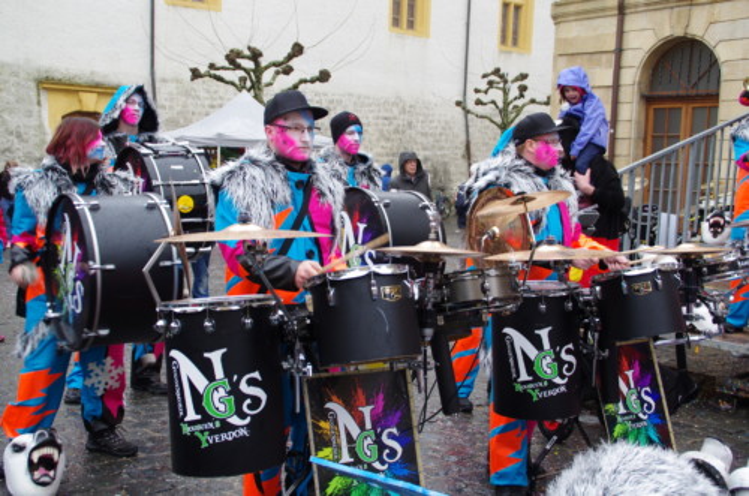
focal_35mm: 50
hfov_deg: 40.0
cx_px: 374
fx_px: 1028
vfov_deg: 27.1
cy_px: 248
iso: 200
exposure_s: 1/60
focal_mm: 33
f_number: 6.3
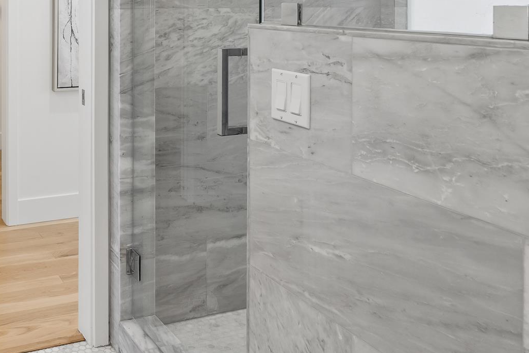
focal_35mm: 39
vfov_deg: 31.8
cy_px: 6
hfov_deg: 45.0
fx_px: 573
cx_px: 53
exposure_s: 1/6
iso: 500
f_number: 8
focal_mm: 16
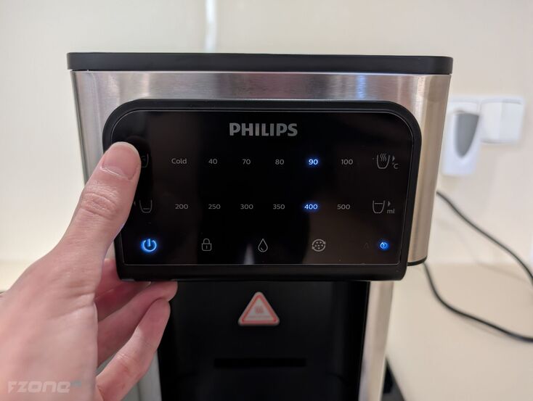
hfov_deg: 71.5
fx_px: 370
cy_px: 200
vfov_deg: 57.0
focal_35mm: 24
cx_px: 266
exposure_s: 1/100
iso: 205
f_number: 1.68
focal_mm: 6.9
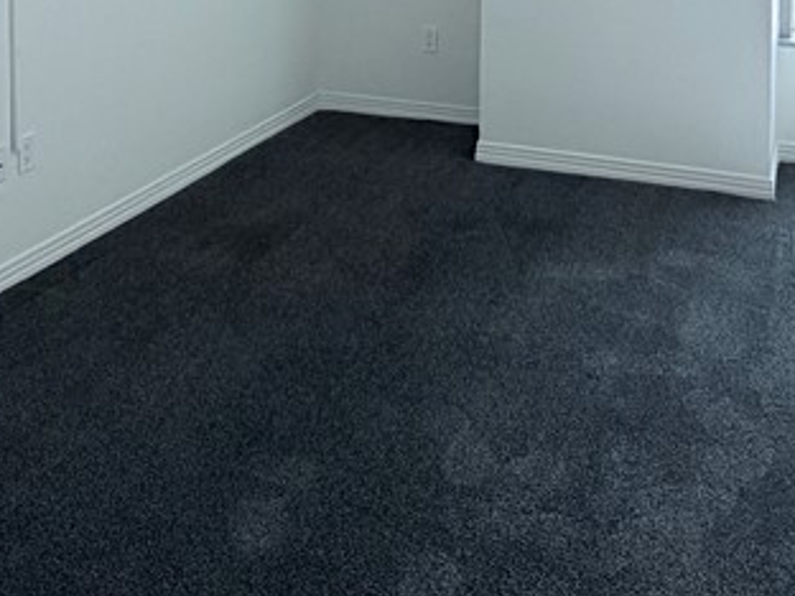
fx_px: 1056
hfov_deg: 41.2
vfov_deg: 26.9
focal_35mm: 46
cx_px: 410
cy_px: -166
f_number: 2.2
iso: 50
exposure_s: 1/143
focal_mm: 2.22
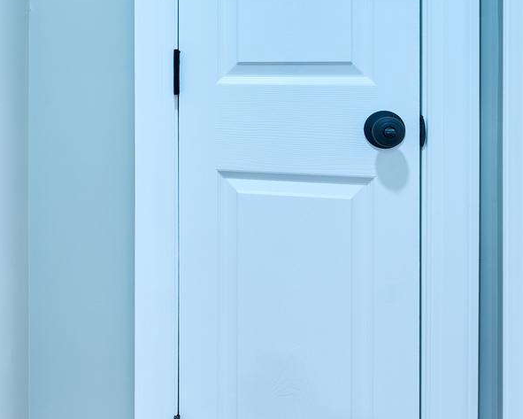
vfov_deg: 37.1
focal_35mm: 39
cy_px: 96
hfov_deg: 43.8
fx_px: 604
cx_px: 81
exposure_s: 1/25
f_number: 8
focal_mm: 12
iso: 200
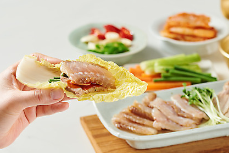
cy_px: 84
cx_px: 118
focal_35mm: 151
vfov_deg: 9.1
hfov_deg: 13.6
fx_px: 960
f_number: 9
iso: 250
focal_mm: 105
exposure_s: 1/125
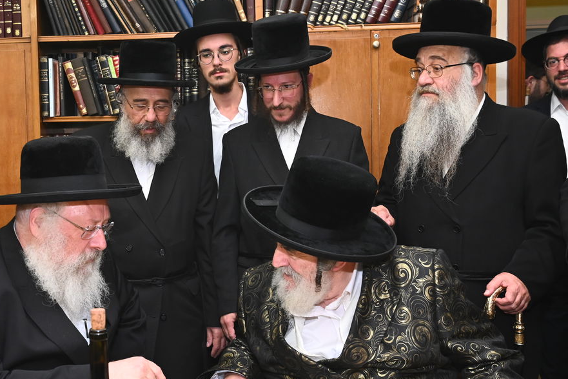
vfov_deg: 25.0
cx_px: 163
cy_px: 209
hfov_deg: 36.3
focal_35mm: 54
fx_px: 852
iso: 1600
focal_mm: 34
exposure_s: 1/200
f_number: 7.1
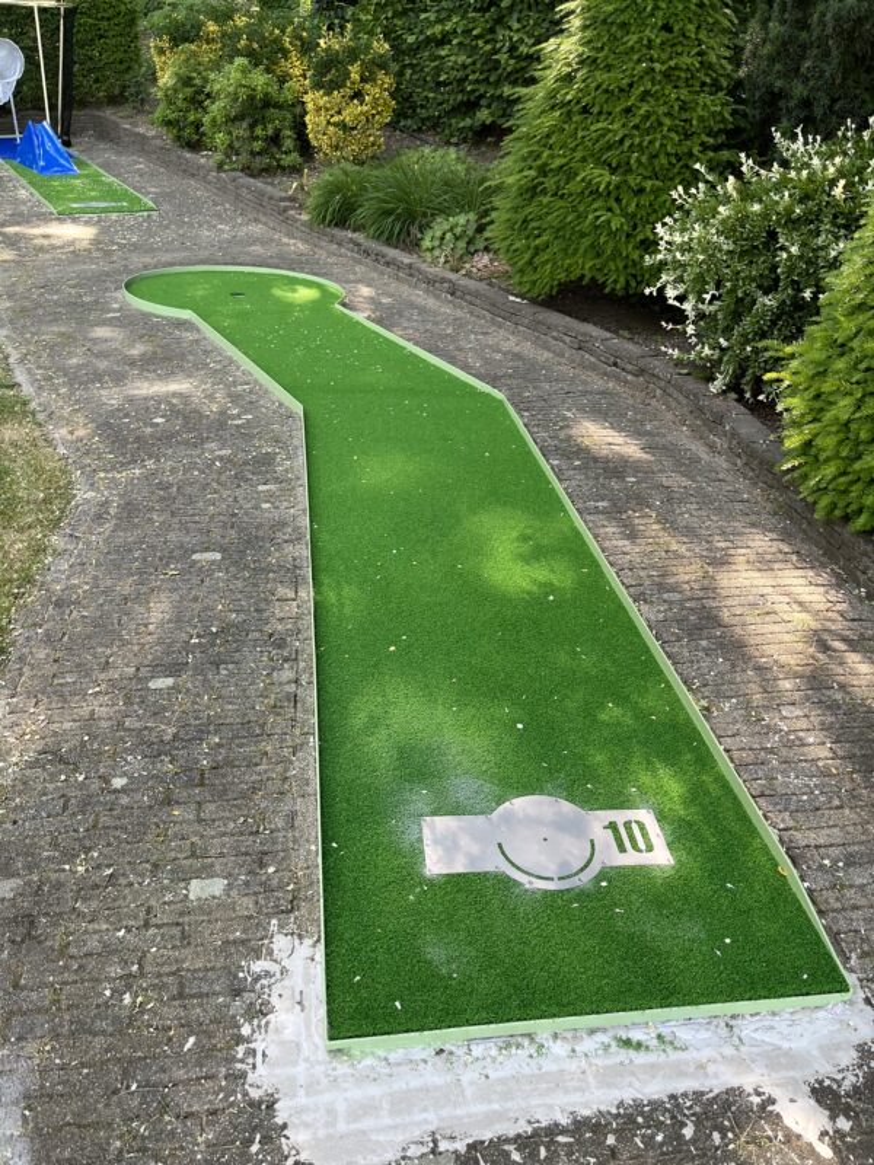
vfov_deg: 67.3
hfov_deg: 53.1
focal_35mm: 26
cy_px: 582
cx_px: 437
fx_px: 875
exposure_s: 1/122
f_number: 1.6
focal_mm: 5.1
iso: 50
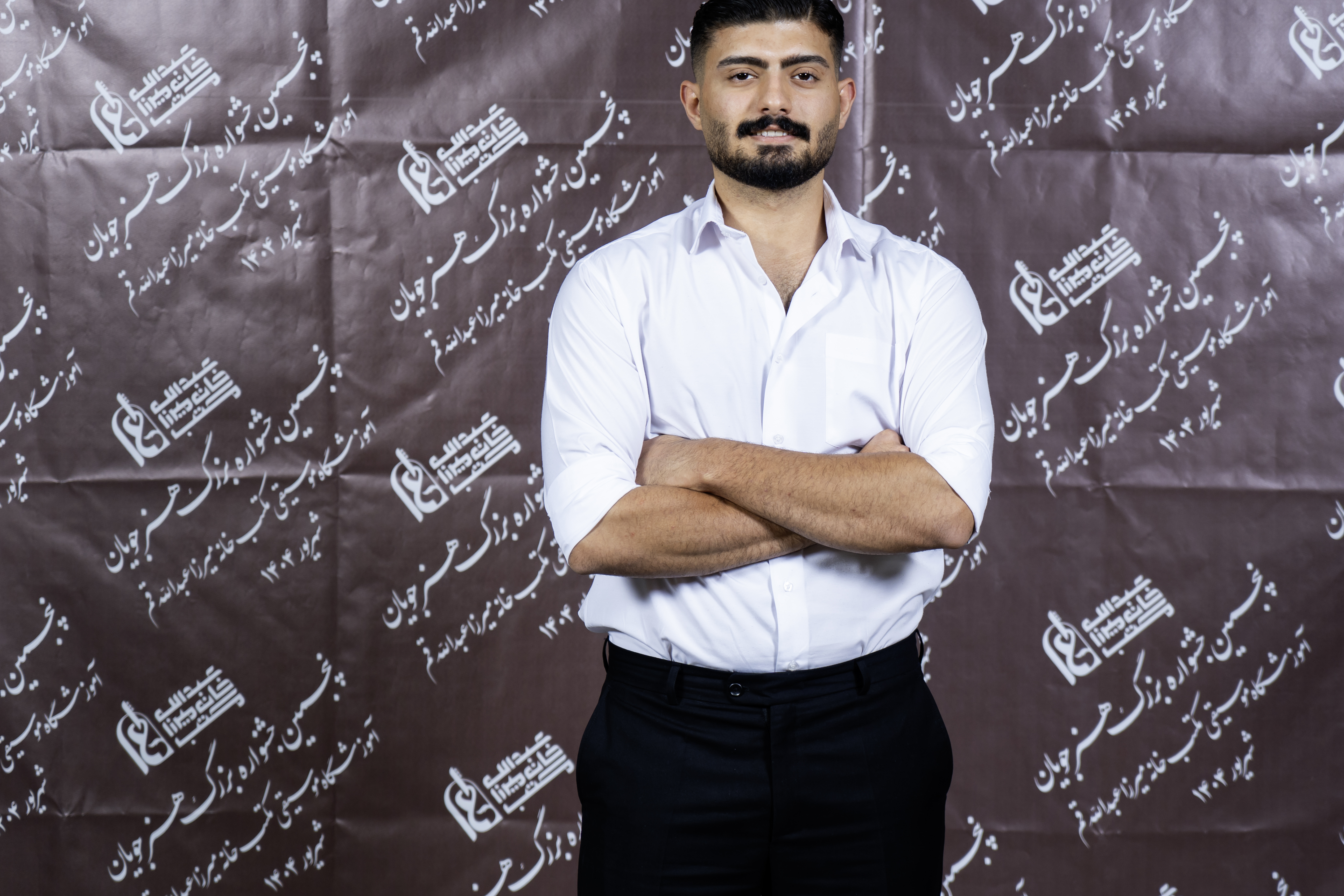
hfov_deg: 25.0
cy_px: 401
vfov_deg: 16.9
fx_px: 3024
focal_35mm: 81
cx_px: 745
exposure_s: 1/125
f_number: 4
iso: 320
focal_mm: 70
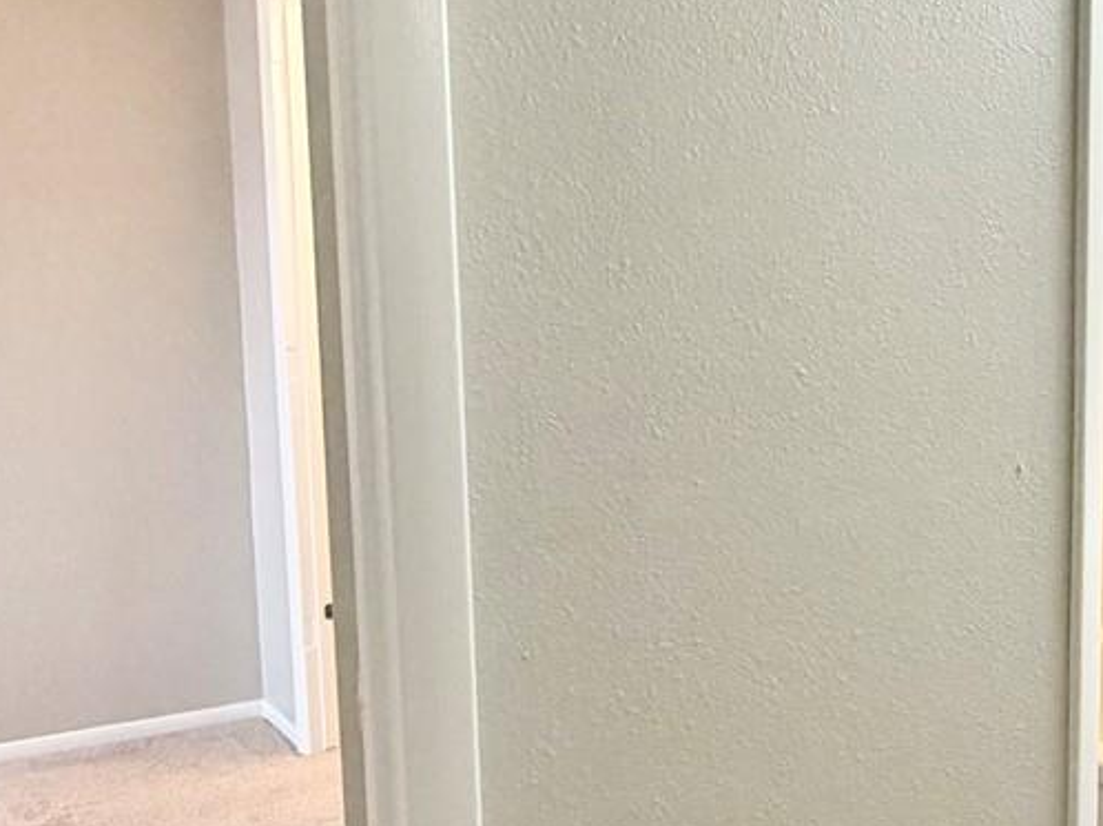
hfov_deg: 39.5
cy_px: 465
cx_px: 963
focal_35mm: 45
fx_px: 1433
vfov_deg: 32.1
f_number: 2.2
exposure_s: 1/60
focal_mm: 2.22
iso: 250
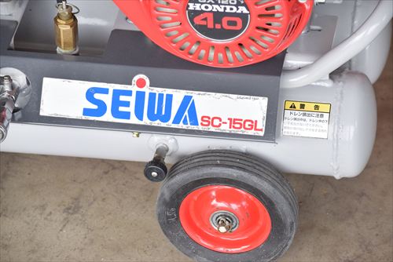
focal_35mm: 138
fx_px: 1507
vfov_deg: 10.0
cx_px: 196
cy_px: 131
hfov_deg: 14.9
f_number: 6.3
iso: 1250
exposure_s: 1/500
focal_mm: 92
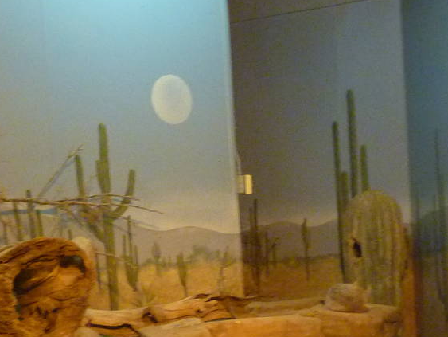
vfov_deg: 20.1
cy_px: 334
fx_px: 919
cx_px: 218
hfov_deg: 27.4
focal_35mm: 71
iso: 400
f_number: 3.3
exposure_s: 1/15
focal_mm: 4.1
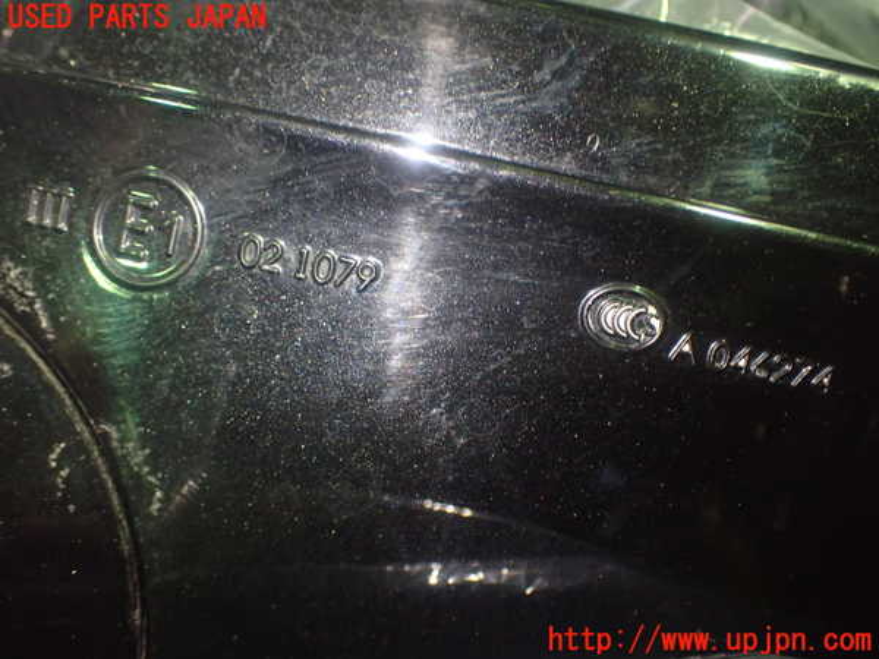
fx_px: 965
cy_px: 330
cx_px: 440
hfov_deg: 49.0
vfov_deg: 37.7
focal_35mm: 38
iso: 640
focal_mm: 6.83
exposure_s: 1/40
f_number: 2.7
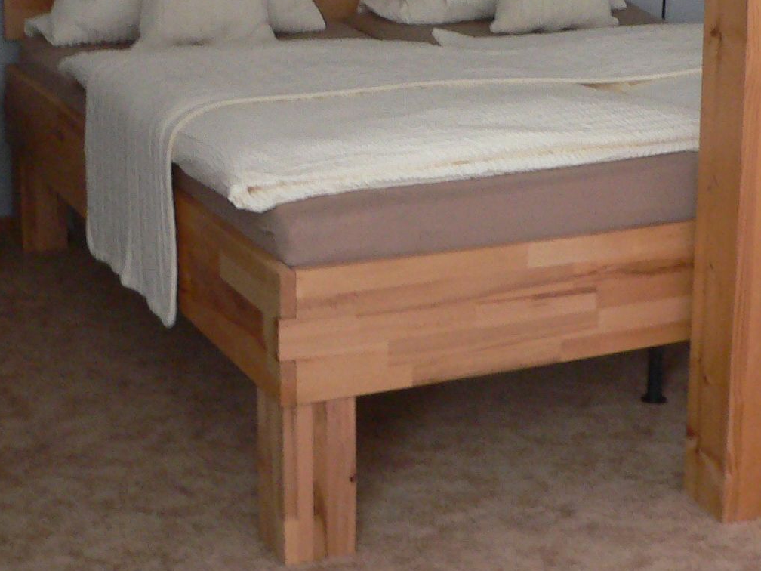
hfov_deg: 27.7
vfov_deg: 20.4
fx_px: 1539
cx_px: 457
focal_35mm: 70
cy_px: 15
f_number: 2.8
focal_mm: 4.6
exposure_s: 1/4
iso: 200
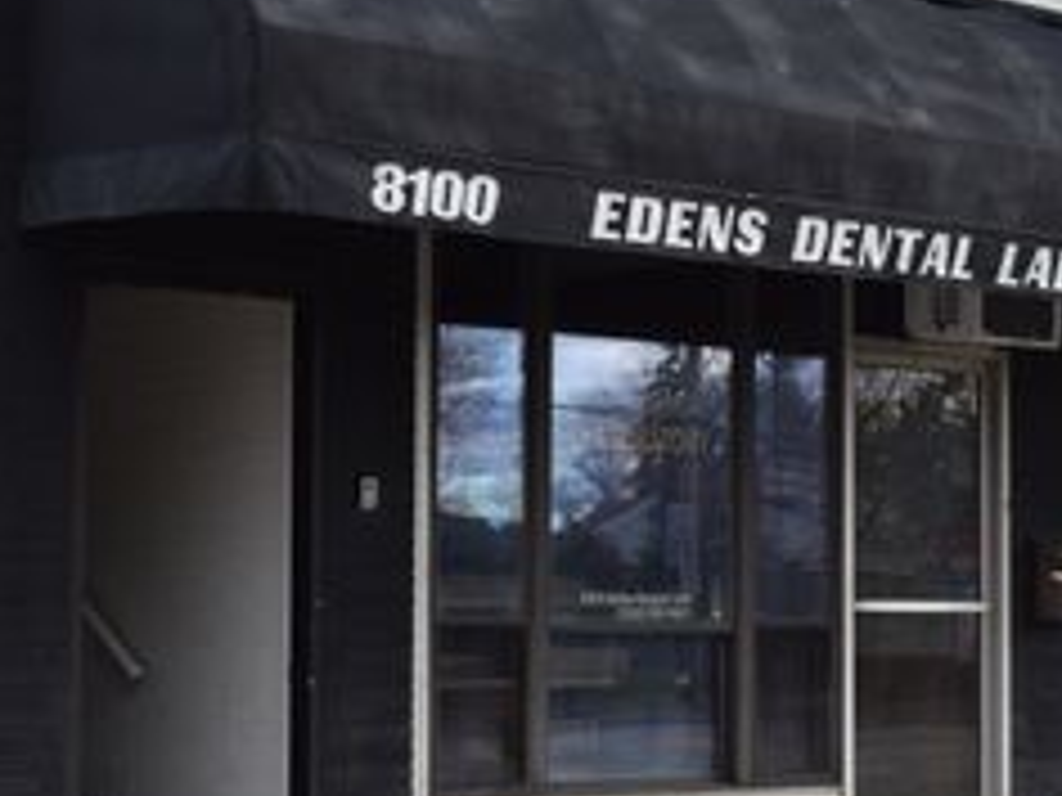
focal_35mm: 107
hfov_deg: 18.3
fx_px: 3283
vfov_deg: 13.8
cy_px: 461
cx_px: 756
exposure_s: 1/250
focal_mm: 35
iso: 220
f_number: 8
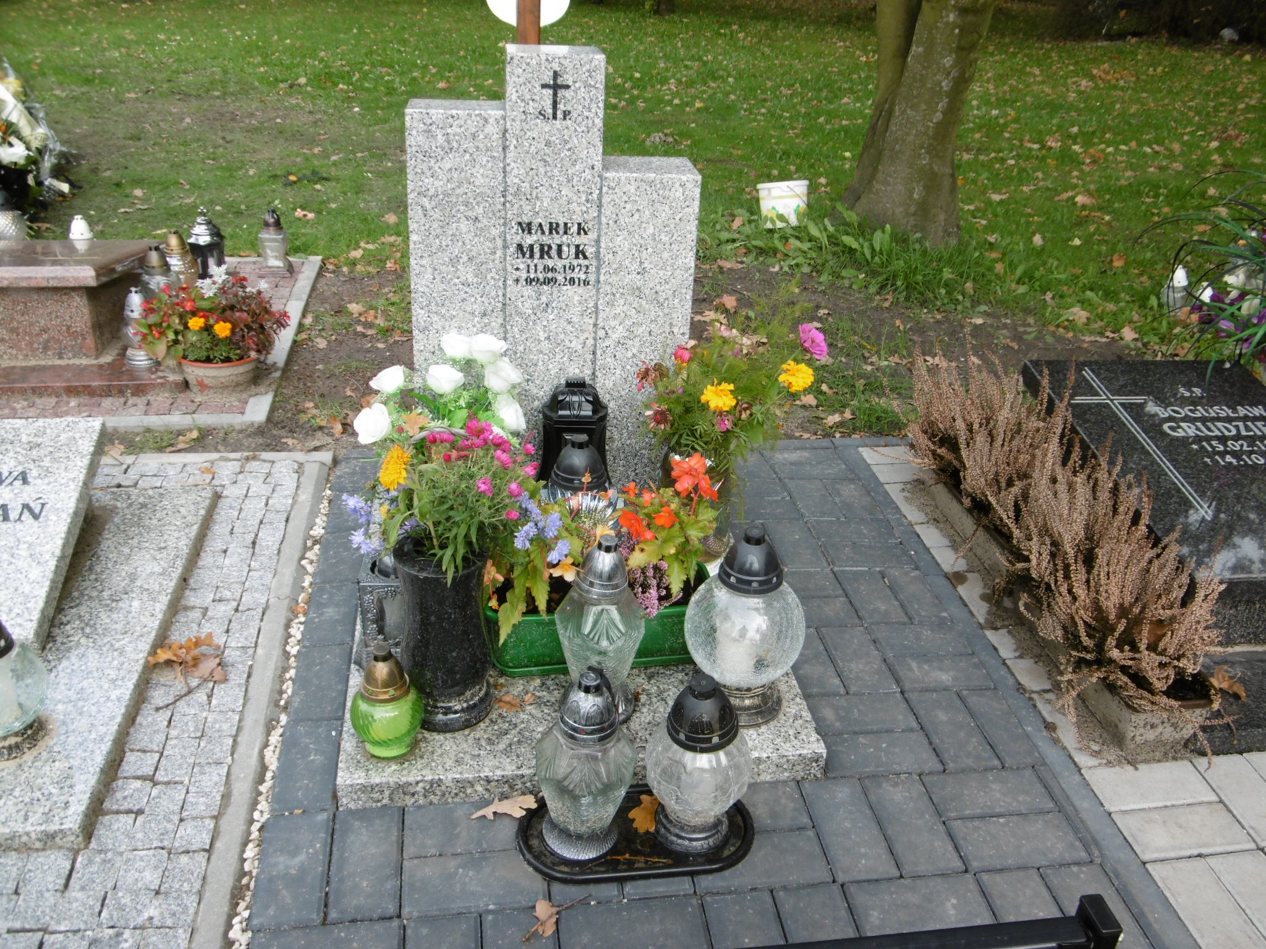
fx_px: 1170
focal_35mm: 32
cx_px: 633
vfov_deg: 44.2
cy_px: 474
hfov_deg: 56.8
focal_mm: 5.8
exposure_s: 1/200
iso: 100
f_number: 3.5
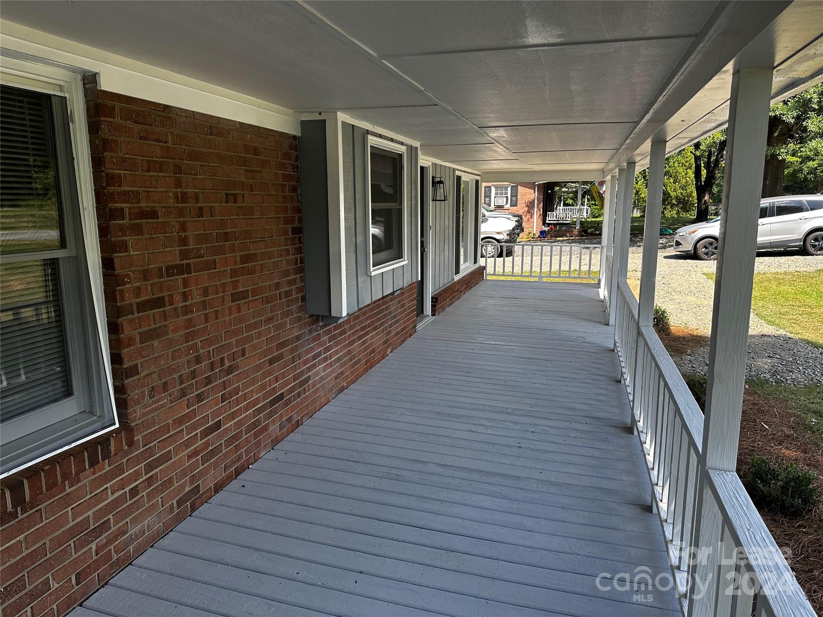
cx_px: 412
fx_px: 571
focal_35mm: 24
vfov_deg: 56.8
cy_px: 308
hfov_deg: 71.6
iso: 80
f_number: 1.78
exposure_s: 1/690
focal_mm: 6.86
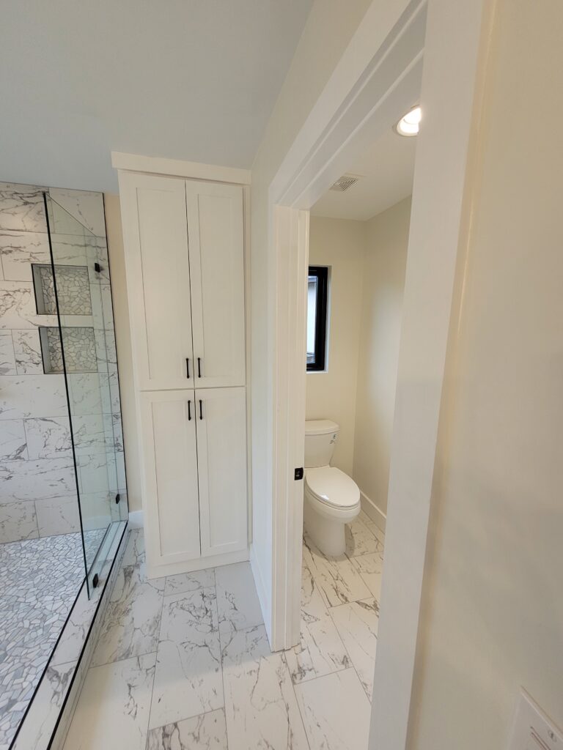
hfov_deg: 89.9
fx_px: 282
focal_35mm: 13
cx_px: 282
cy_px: 375
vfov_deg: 106.2
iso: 64
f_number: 2.2
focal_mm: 1.74
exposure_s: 1/59
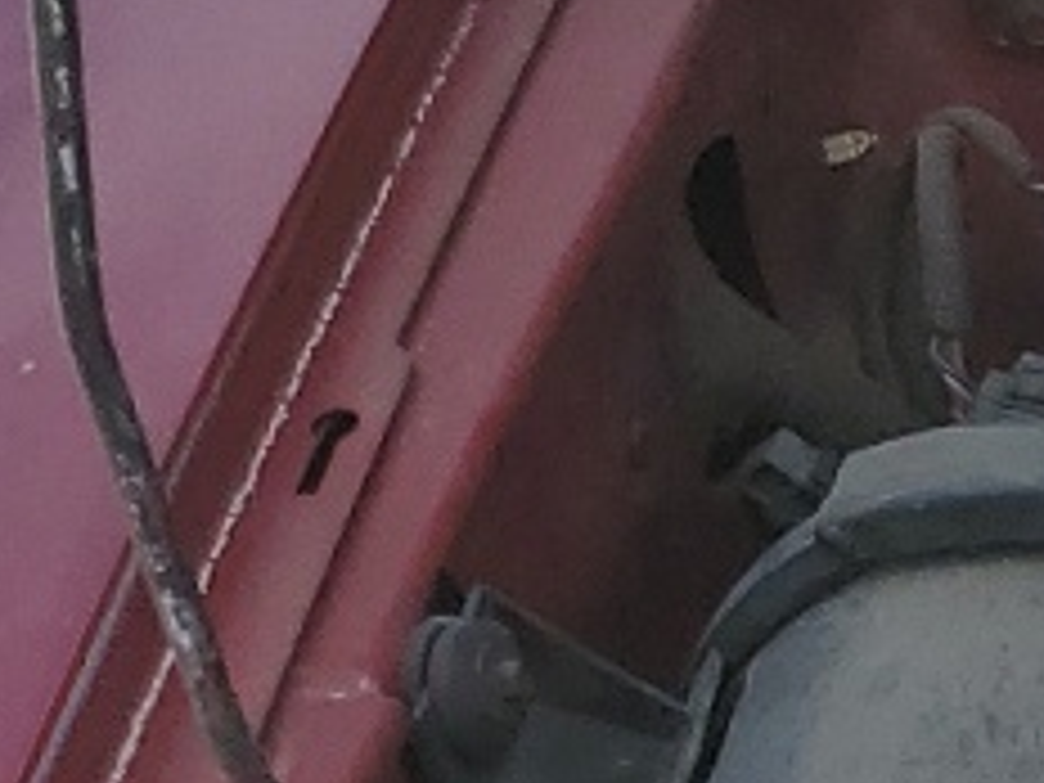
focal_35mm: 179
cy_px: 486
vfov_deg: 8.3
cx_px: 2916
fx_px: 5399
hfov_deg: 9.3
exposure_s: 1/3333
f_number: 1.5
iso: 50
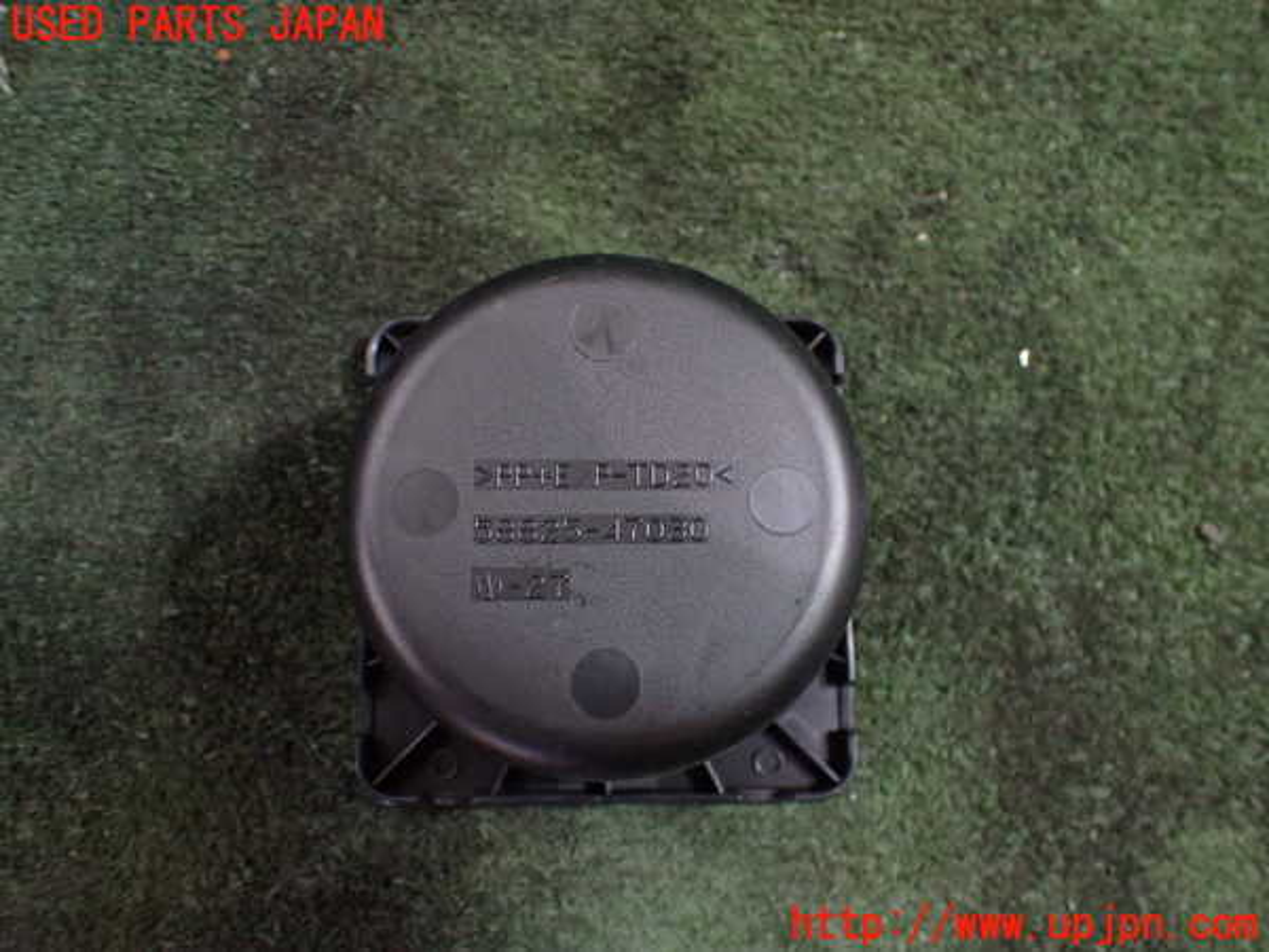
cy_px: 476
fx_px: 1100
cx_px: 634
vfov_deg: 46.8
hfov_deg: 60.0
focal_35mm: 30
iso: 800
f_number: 2.3
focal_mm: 5.4
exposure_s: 1/100
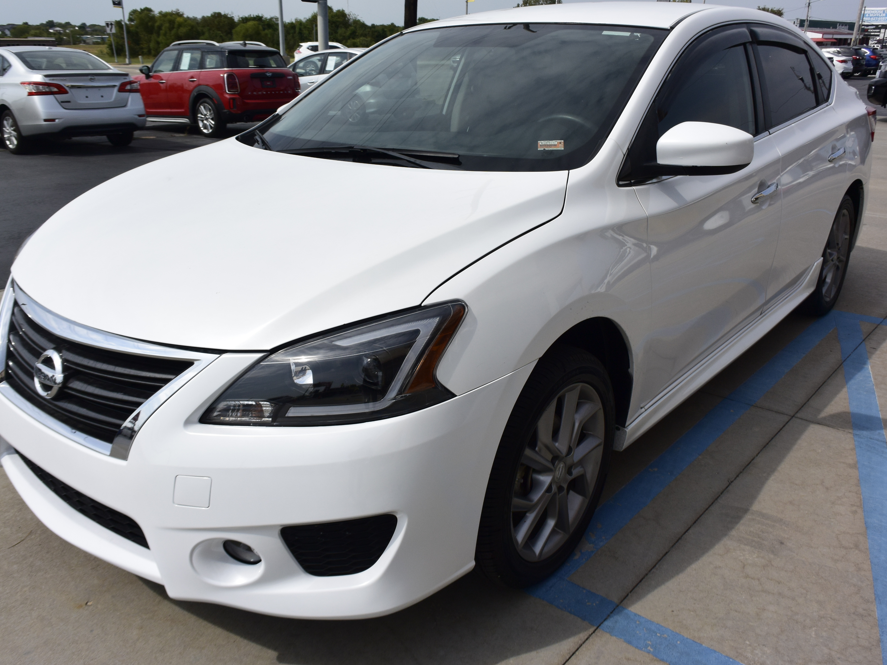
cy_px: 325
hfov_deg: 59.9
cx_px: 425
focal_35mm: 30
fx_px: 769
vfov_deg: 46.8
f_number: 5
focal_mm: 10
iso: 160
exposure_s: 1/1250
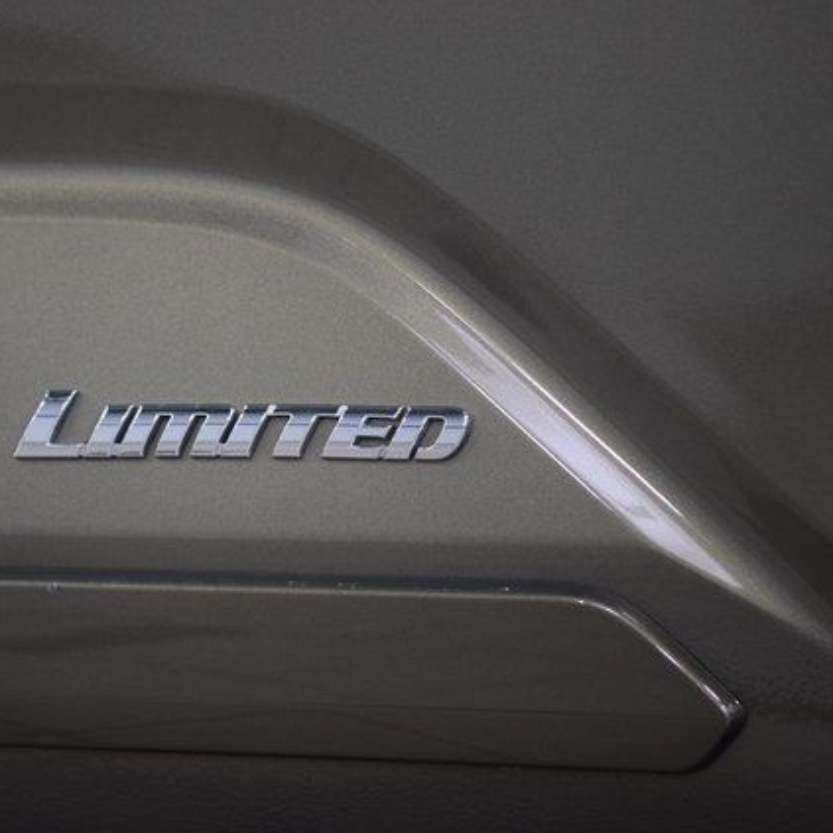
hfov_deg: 12.9
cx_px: 223
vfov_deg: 12.9
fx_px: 3675
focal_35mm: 135
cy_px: 418
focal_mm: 70
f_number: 3.2
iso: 1600
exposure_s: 1/125
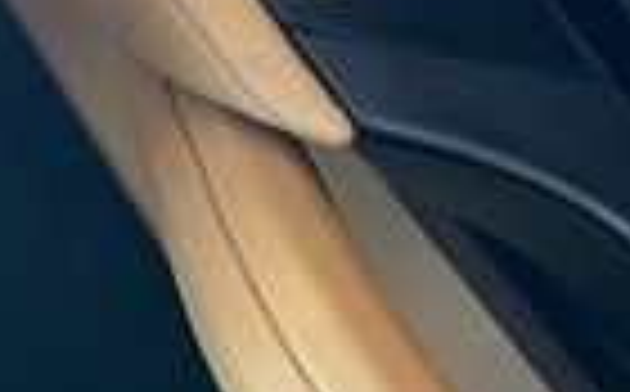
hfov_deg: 15.5
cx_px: 891
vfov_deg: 9.6
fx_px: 2160
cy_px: -410
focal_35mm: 126
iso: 320
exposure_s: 1/60
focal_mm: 5.7
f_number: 1.5
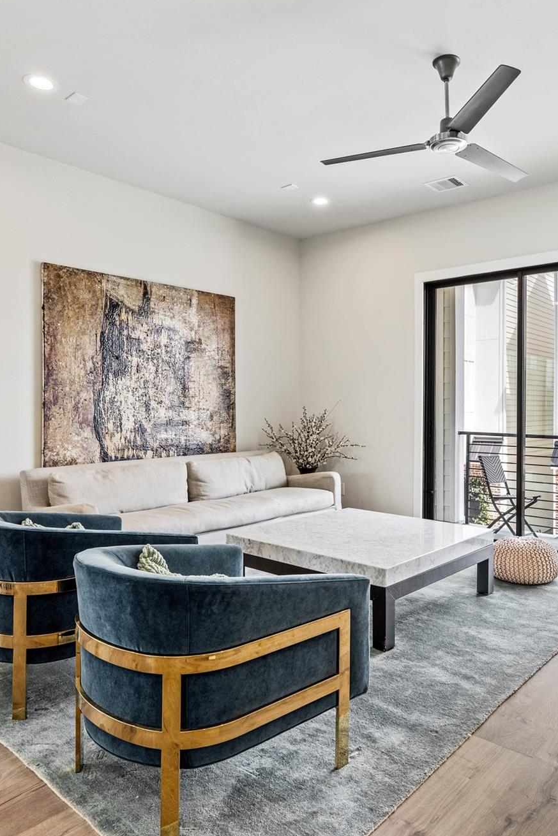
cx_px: 343
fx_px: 581
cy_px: 408
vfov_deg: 71.5
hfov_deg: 50.8
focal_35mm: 25
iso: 200
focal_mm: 16
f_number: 9
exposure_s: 1/2.5
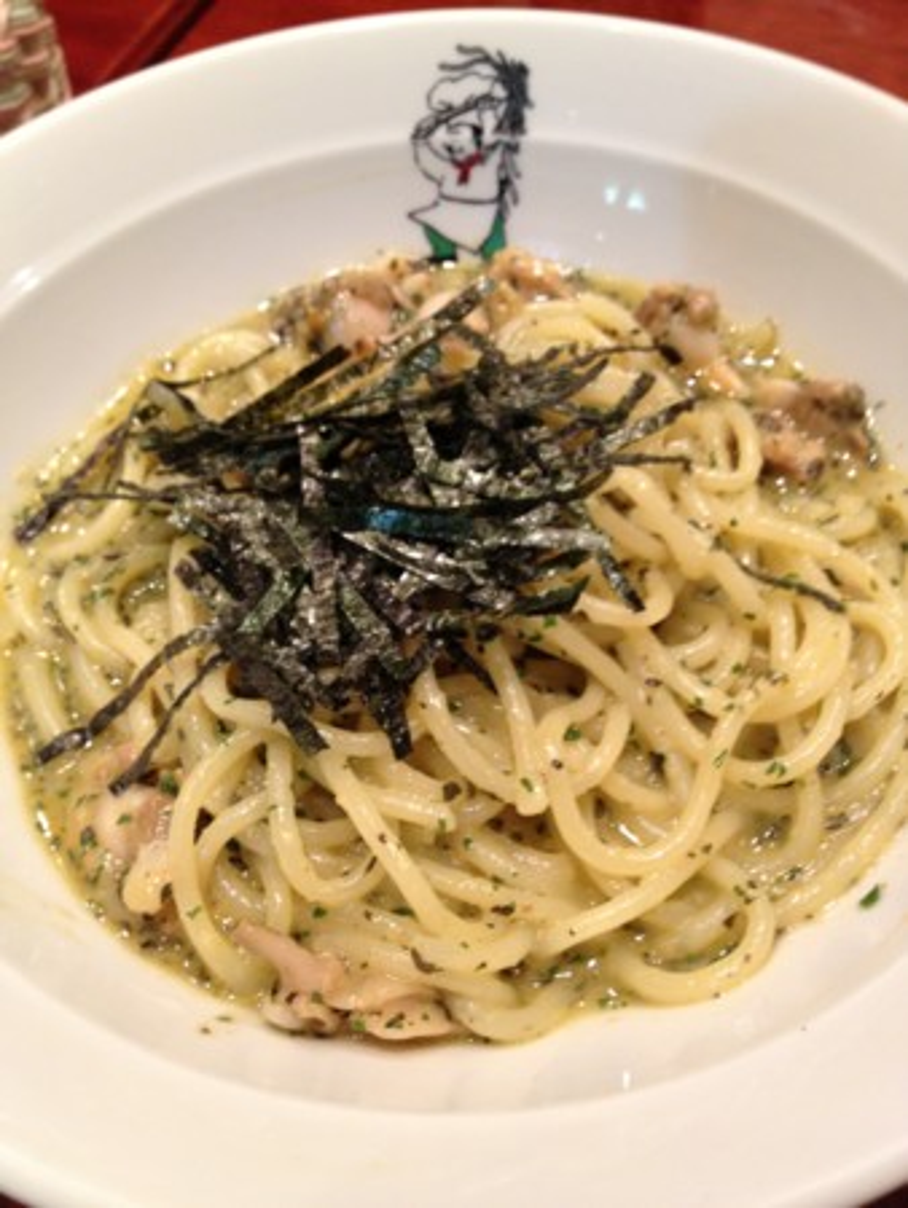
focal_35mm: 35
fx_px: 1223
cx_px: 454
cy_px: 604
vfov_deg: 52.6
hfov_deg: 40.7
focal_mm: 4.28
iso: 125
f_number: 2.4
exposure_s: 1/20
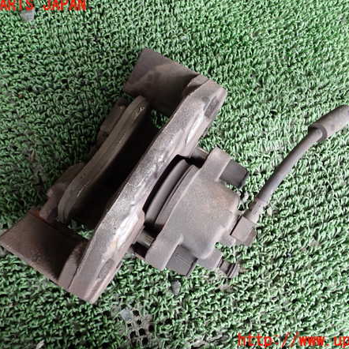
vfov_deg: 46.0
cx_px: 179
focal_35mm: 36
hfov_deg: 46.0
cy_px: 173
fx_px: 411
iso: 200
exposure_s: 1/50
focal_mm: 5.4
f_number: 2.3
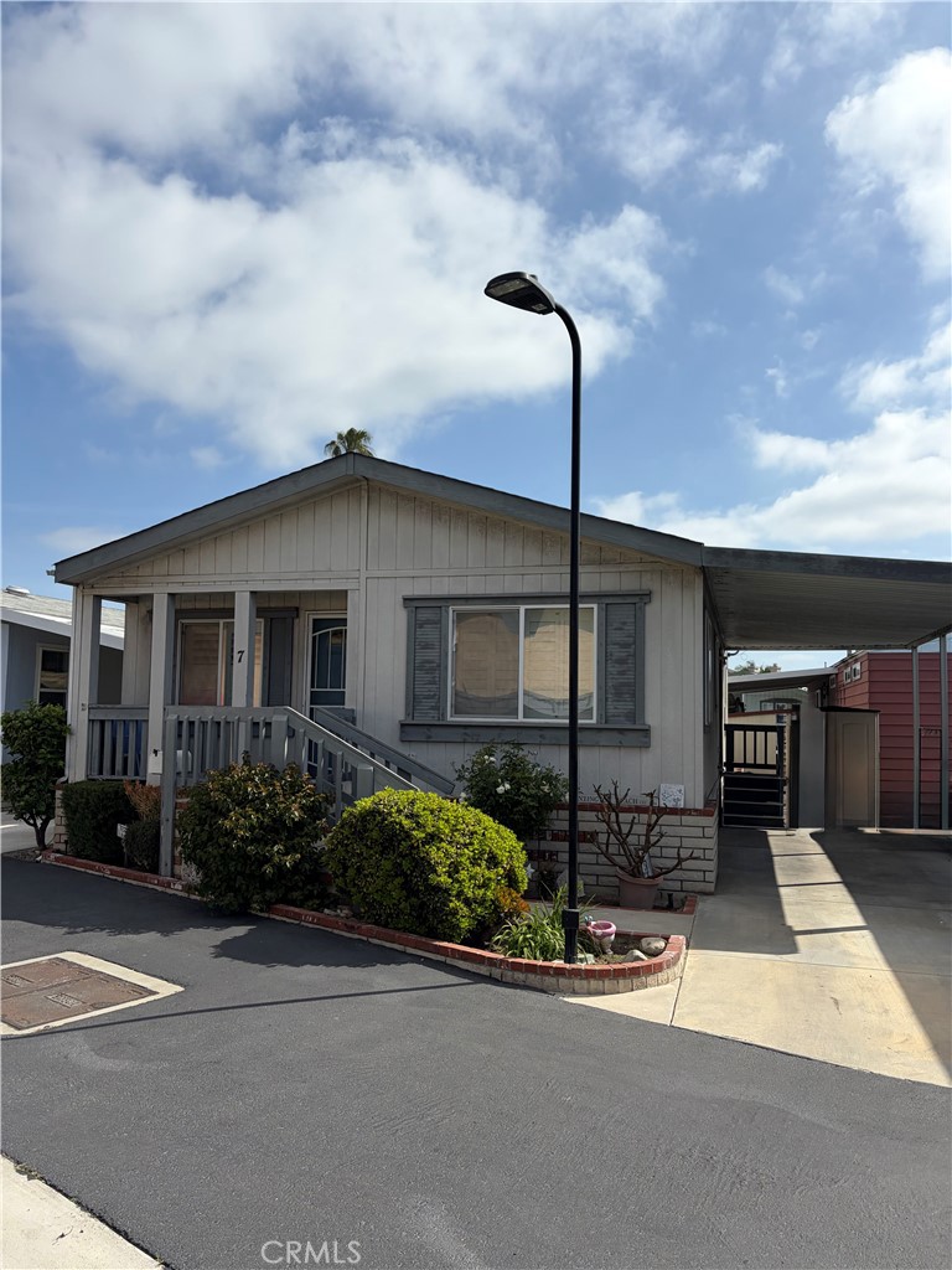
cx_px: 476
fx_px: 953
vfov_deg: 67.3
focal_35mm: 26
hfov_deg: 53.1
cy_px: 635
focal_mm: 5.96
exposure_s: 1/6993
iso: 50
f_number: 1.6
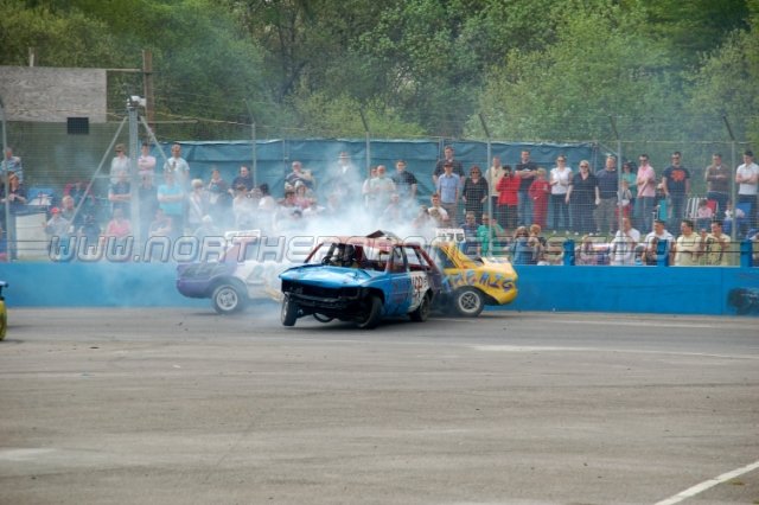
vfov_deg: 9.6
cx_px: 380
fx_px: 3003
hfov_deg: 14.4
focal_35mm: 142
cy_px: 252
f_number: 5.6
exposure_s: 1/640
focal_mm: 95
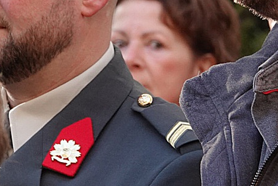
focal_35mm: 522
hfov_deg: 4.0
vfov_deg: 2.6
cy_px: 19
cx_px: 133
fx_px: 4031
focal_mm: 60.29
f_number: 4
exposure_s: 1/200
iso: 500
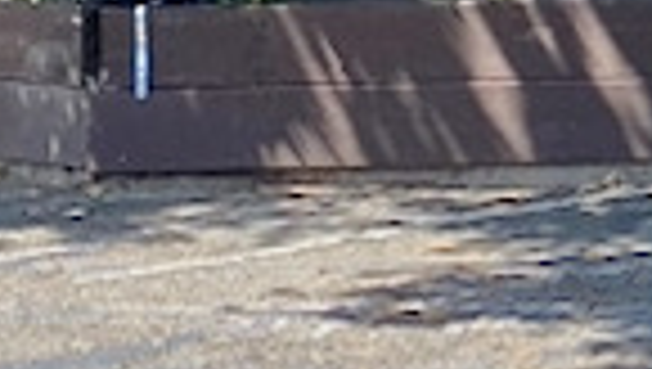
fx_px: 3376
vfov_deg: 6.0
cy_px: -472
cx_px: 701
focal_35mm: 195
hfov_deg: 10.9
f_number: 1.8
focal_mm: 4.25
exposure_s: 1/1025
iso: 32
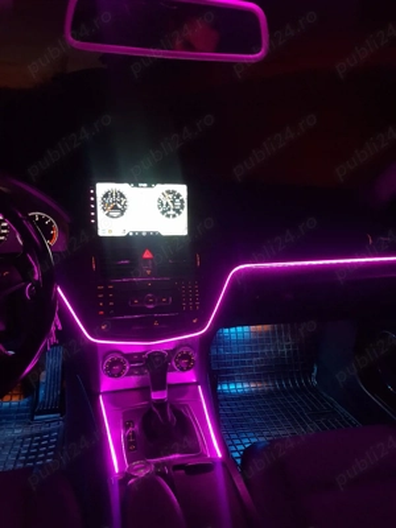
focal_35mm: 26
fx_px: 397
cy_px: 264
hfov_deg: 53.1
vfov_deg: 67.3
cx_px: 198
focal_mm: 4.3
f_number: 1.7
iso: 250
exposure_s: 1/10
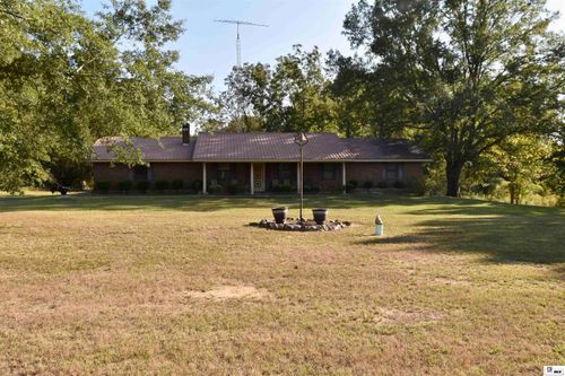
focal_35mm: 30
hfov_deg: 61.9
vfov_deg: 43.6
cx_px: 282
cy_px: 188
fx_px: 471
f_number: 8
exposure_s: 1/250
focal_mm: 20
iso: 220
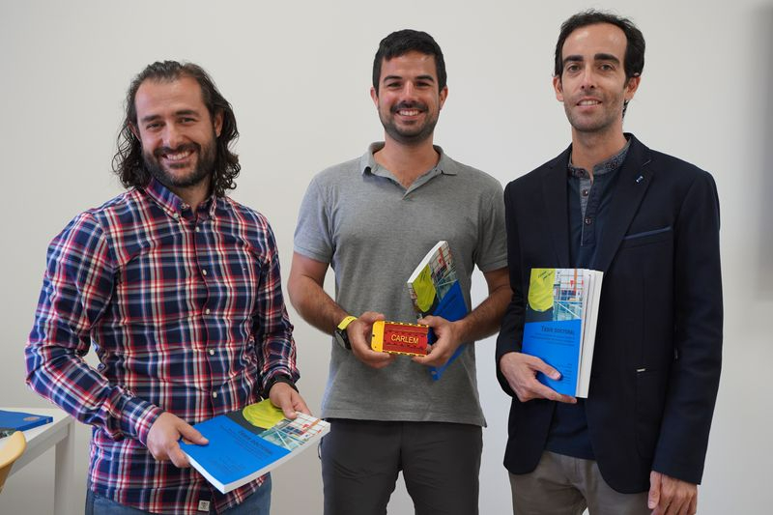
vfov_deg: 31.2
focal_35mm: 43
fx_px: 923
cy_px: 258
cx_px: 386
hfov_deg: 45.4
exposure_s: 1/160
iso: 1000
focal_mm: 43
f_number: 4
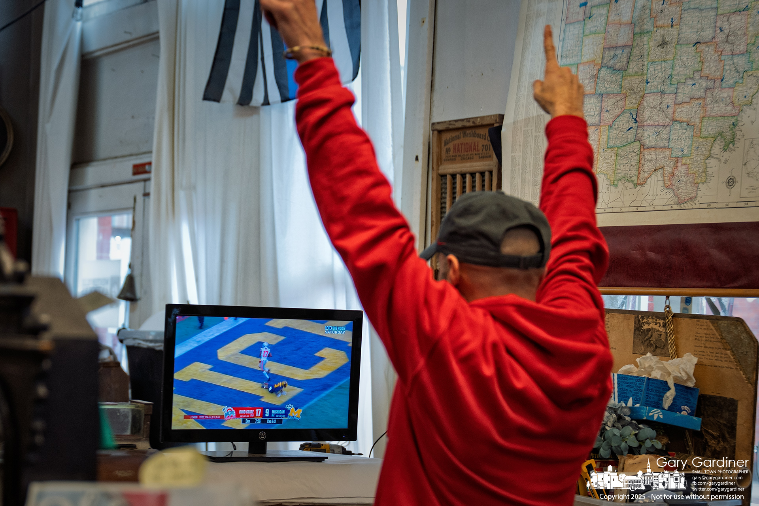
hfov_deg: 40.4
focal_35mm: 49
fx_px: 1033
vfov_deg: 27.5
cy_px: 253
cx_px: 380
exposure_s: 1/80
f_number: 2.8
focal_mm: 49
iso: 400
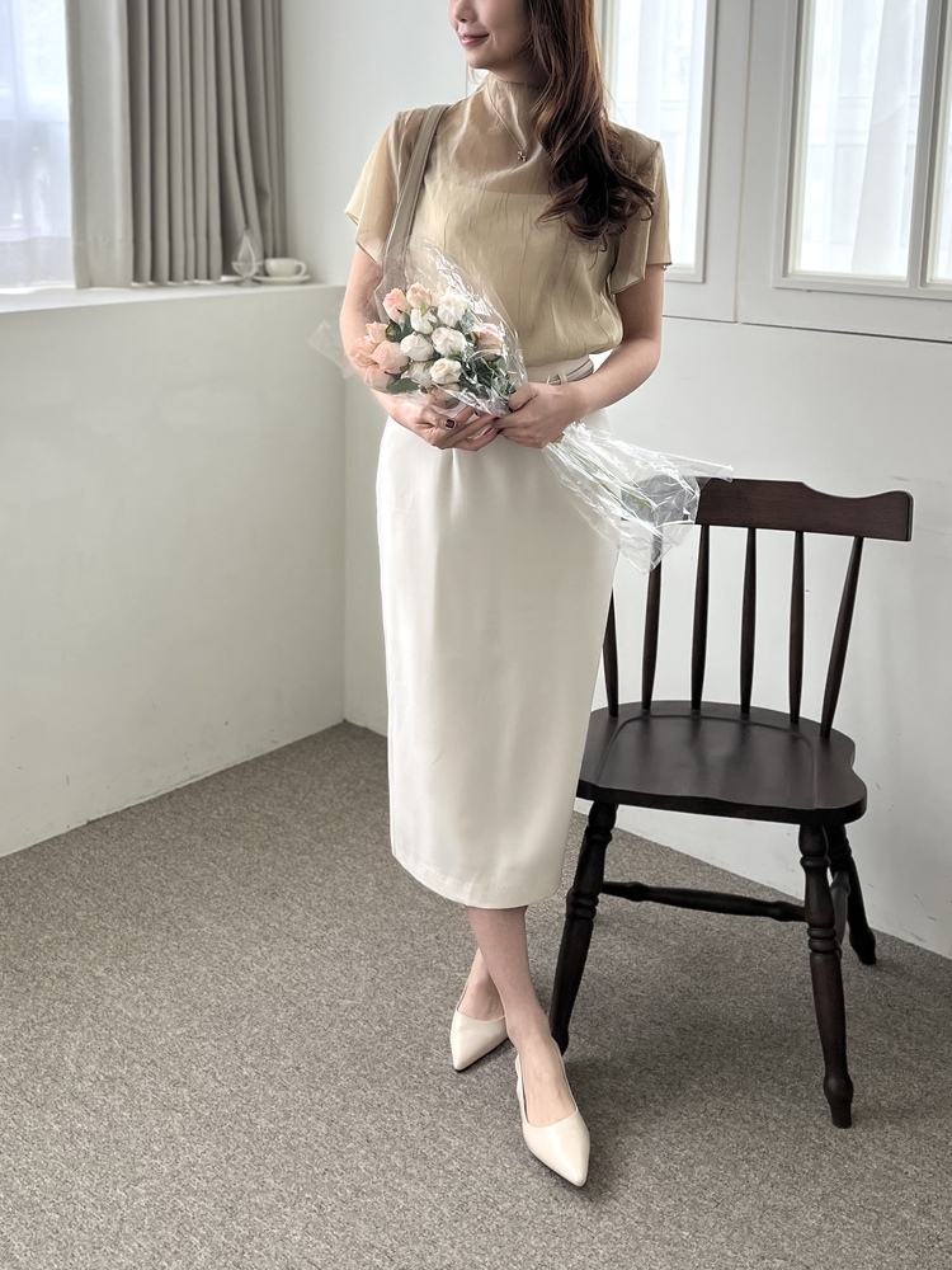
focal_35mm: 26
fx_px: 953
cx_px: 476
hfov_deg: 53.1
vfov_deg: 67.3
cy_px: 635
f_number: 1.6
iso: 64
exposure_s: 1/121
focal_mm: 5.1
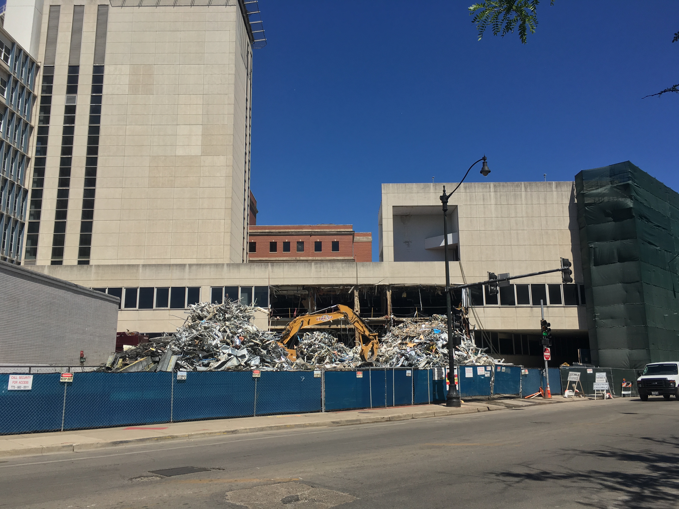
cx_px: 340
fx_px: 569
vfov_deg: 48.2
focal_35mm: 29
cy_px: 254
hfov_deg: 61.7
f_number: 2.2
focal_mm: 4.15
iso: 25
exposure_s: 1/2024
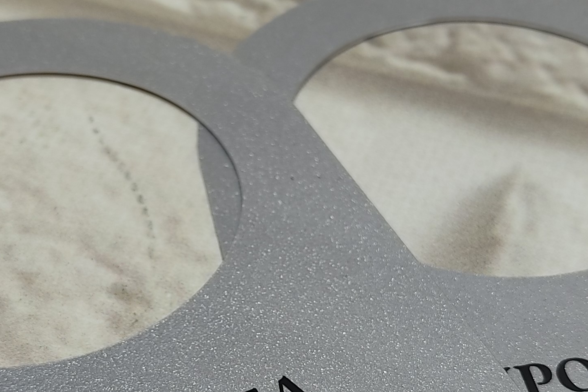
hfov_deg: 27.0
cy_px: 273
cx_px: 252
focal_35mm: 75
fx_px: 1225
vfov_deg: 18.1
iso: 141
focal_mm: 4.74
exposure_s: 1/50
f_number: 1.79
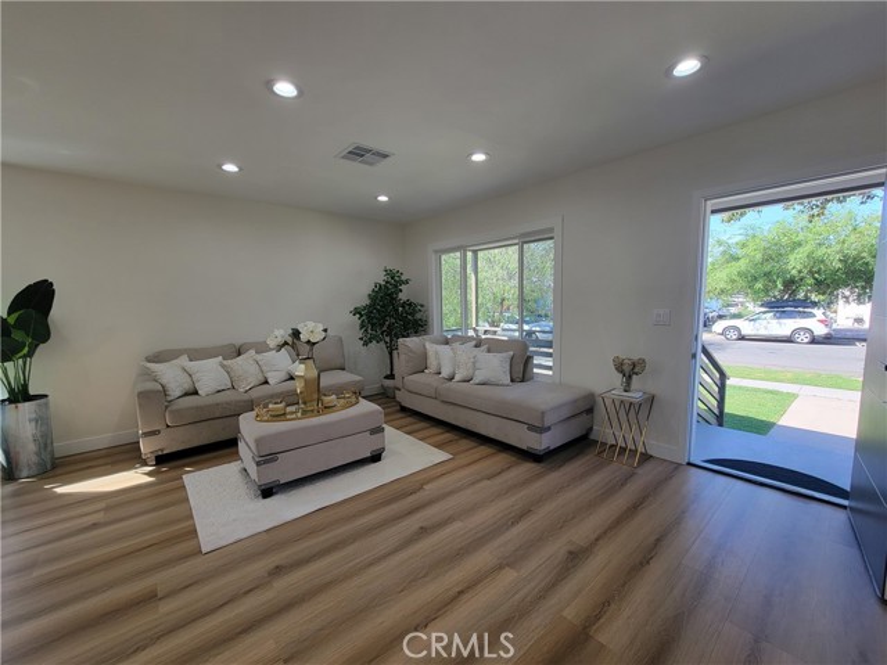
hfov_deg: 106.2
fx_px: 333
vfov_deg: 89.9
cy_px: 332
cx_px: 444
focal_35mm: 13
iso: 50
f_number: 2.2
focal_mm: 2.2
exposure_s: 1/124
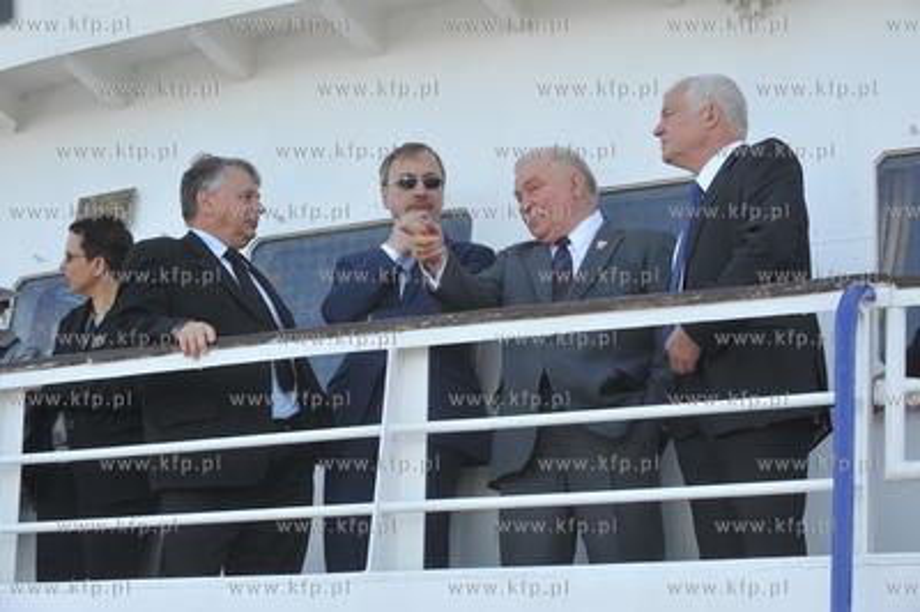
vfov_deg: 18.2
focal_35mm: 75
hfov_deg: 27.0
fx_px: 1915
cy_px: 306
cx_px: 460
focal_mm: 75
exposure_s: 1/200
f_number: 8
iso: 400
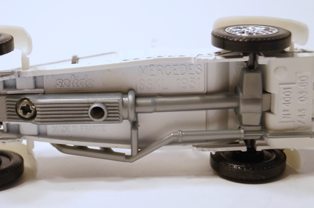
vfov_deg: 17.4
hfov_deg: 26.0
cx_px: 127
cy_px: 79
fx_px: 679
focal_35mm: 78
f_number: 5
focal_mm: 40
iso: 800
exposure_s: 1/80
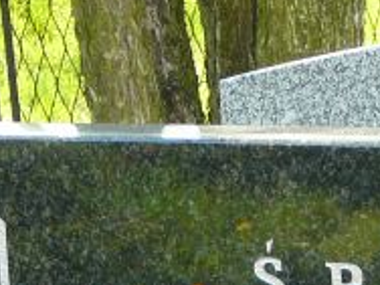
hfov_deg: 11.8
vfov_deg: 8.7
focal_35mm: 167
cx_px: 243
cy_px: 445
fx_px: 1833
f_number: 3.4
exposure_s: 1/100
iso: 80
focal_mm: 7.3
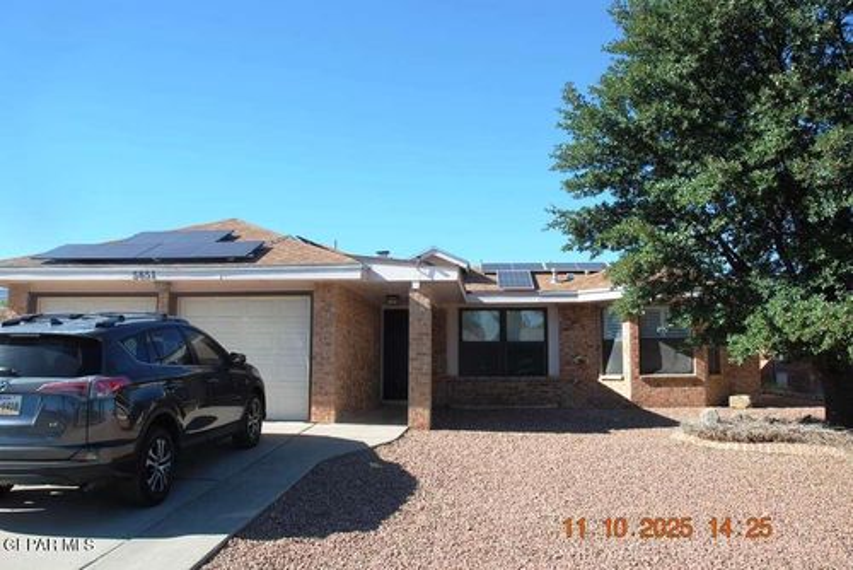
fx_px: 640
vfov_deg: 48.0
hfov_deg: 67.4
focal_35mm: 27
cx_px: 426
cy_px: 285
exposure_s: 1/160
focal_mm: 18
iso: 100
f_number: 6.3
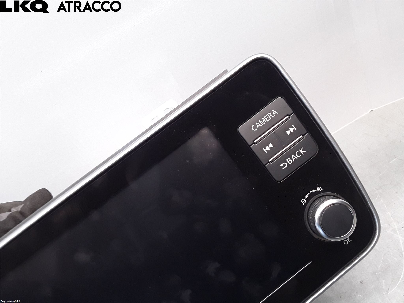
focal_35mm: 28
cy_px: 152
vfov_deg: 49.7
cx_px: 202
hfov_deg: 63.4
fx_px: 327
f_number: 1.9
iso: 100
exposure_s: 1/100
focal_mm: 2.91
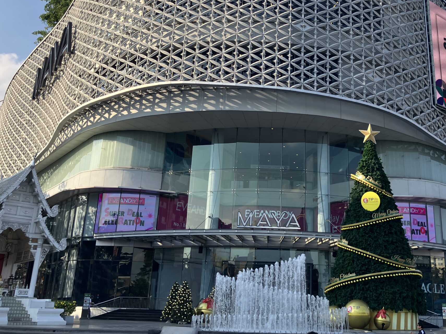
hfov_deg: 44.5
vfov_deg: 34.0
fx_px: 541
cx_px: 271
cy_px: 106
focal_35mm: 42
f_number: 1.8
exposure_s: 1/1066
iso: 32
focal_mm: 3.99
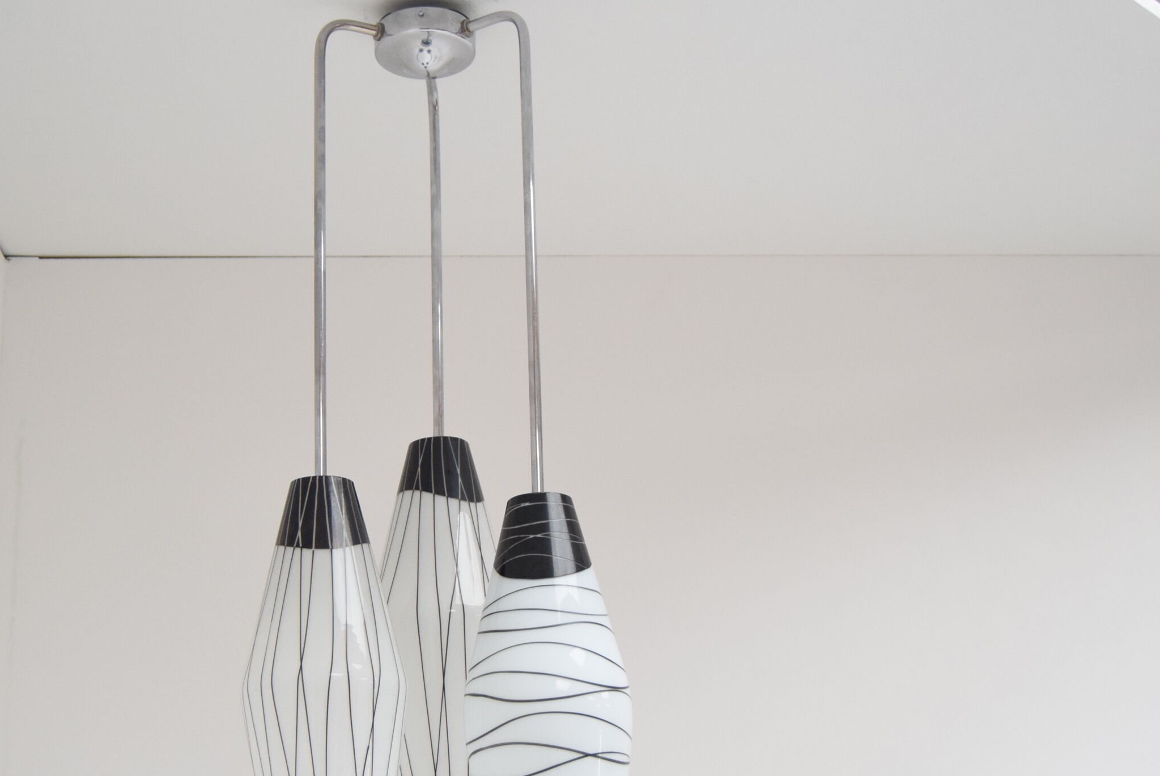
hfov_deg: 34.8
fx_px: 1838
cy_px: 503
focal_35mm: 57
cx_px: 419
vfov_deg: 23.7
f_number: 4.2
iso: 1600
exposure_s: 1/80
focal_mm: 26
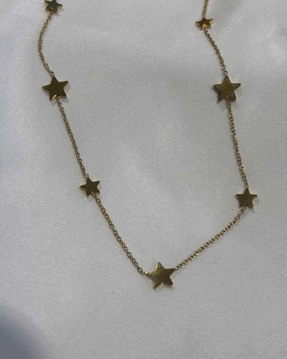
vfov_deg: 34.1
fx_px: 584
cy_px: 177
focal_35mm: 55
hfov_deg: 27.6
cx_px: 145
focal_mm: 5.96
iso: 32
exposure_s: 1/421
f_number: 1.6
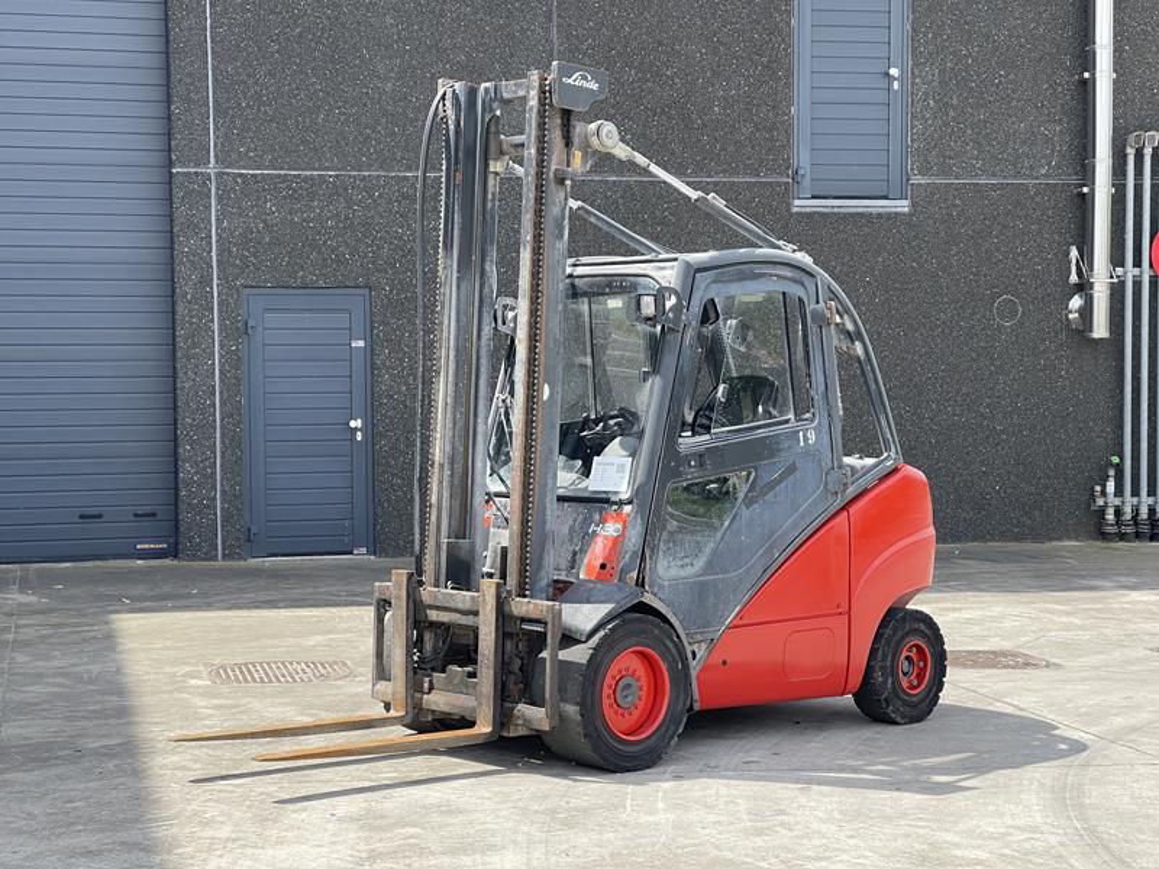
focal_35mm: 64
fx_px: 2143
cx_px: 580
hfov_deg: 30.3
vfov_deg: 22.9
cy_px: 434
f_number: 2.2
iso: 20
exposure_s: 1/374
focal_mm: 7.5
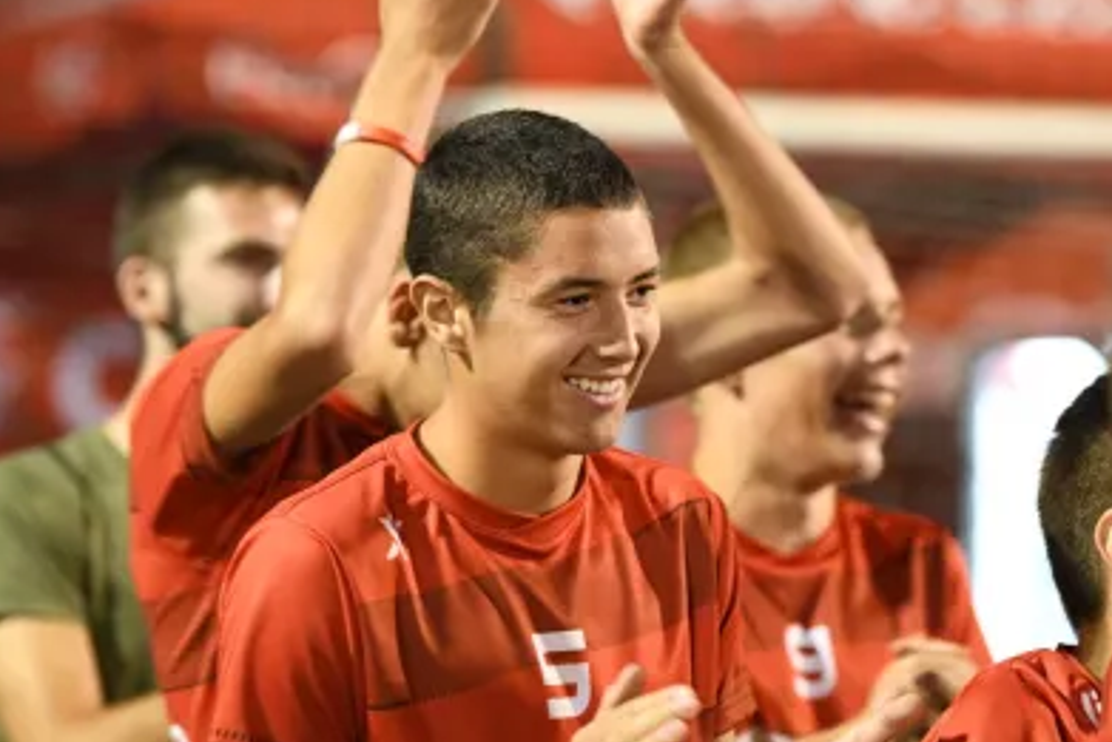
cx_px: 600
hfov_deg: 7.3
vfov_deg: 4.9
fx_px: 8713
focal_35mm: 282
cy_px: 371
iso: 4000
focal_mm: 145
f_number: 2.8
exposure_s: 1/125
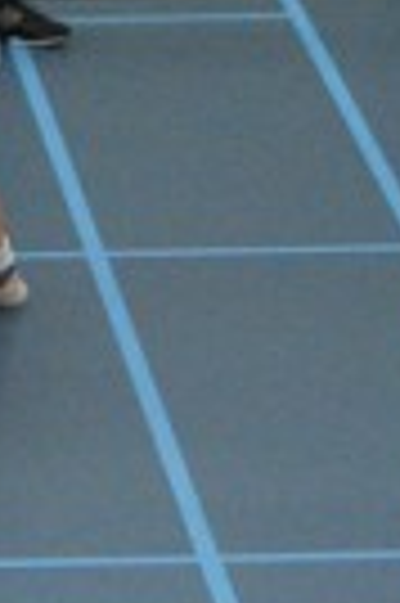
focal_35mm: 301
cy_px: -603
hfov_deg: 4.5
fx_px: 5033
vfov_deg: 6.6
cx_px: 420
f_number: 5.6
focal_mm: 45
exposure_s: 1/100
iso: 800
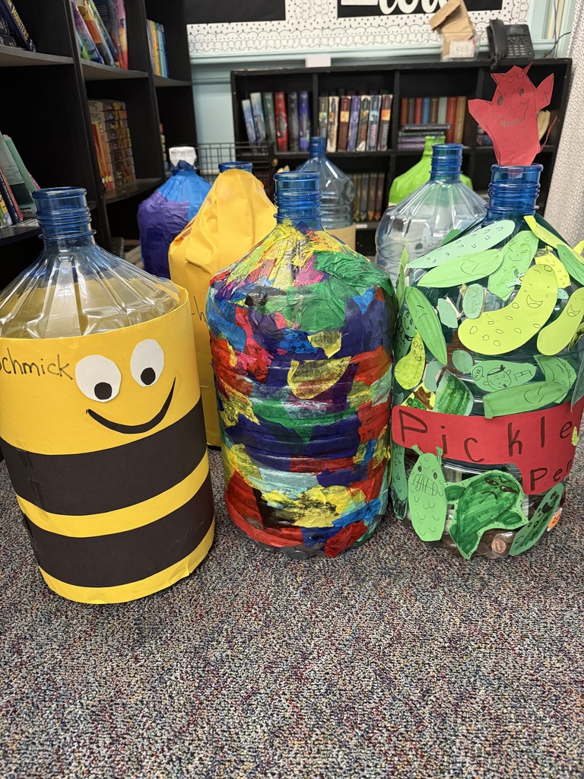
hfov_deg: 56.8
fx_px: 540
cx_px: 292
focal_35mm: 24
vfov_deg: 71.6
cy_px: 390
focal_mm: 6.76
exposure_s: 1/60
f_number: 1.78
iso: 500
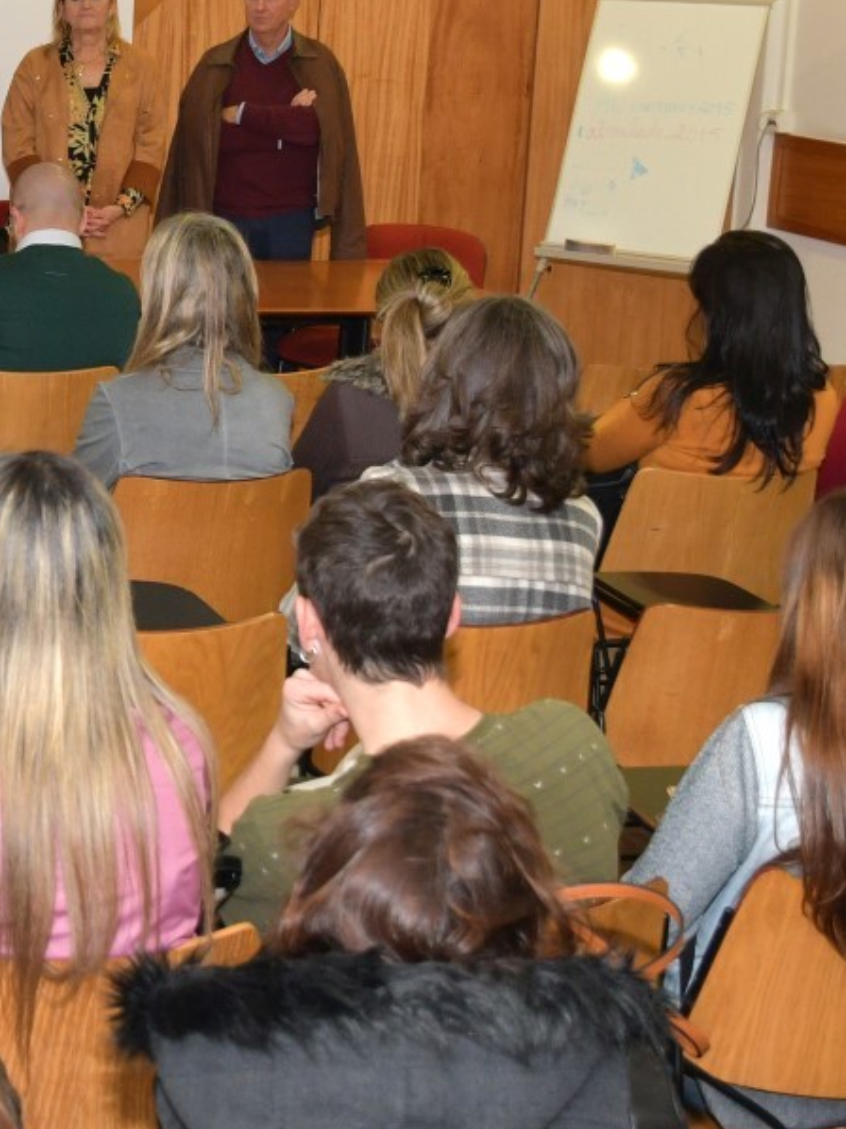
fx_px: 2804
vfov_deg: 22.6
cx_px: -283
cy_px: 321
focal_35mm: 86
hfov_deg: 16.2
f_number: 4
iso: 800
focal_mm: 22
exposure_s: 1/160
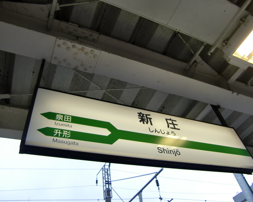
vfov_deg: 48.5
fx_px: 225
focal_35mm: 30
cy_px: 98
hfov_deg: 58.7
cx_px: 135
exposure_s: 1/100
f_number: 2.6
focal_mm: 4.9
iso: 64
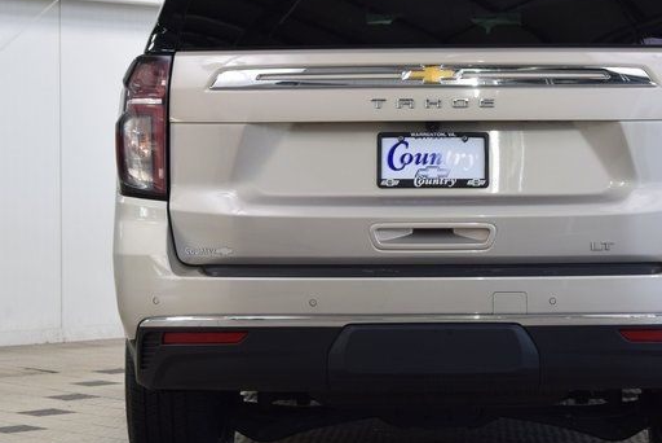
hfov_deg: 19.4
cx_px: 434
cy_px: 216
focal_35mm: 105
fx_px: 1932
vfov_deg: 13.1
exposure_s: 1/15
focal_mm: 35
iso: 400
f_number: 6.3
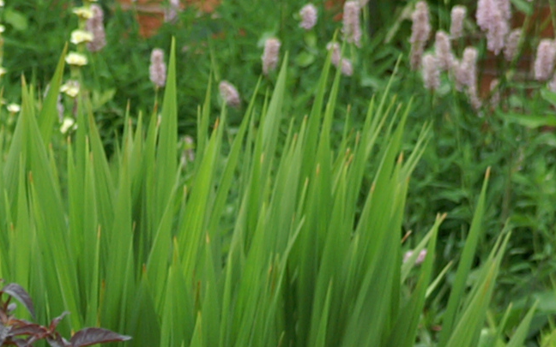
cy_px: 843
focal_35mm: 744
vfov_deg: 1.8
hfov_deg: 2.8
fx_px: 11279
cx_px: -140
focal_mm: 105
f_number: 5.6
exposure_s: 1/250
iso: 250
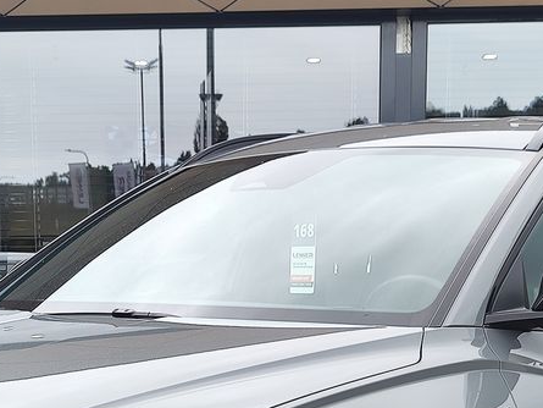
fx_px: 973
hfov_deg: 31.1
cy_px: 539
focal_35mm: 62
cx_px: 206
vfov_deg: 21.3
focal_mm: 7.01
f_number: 1.69
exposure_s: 1/100
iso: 61
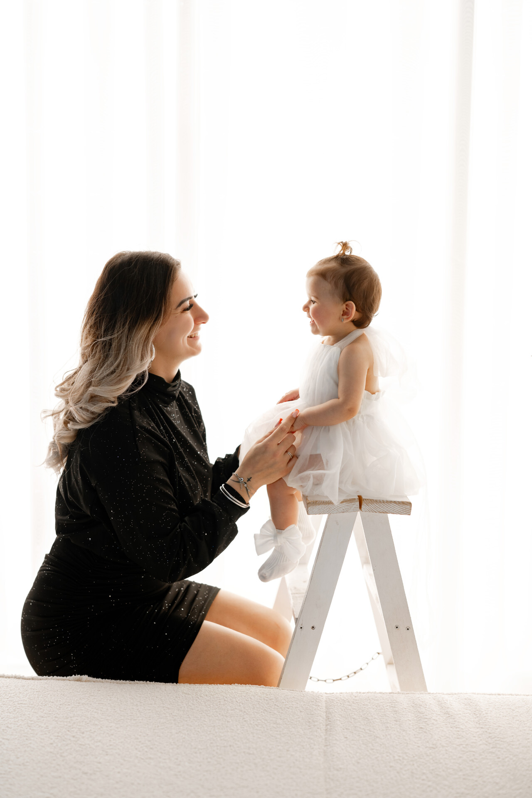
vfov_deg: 39.6
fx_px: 1108
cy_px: 399
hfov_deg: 27.0
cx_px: 266
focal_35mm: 50
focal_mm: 50
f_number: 2.2
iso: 200
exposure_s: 1/200
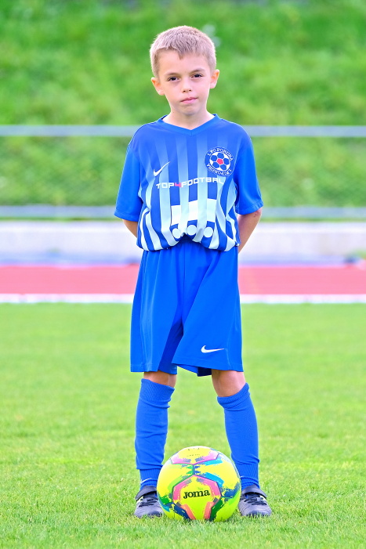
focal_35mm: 186
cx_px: 183
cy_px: 274
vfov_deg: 11.1
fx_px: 2838
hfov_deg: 7.4
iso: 320
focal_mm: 124.3
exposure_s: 1/400
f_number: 2.8
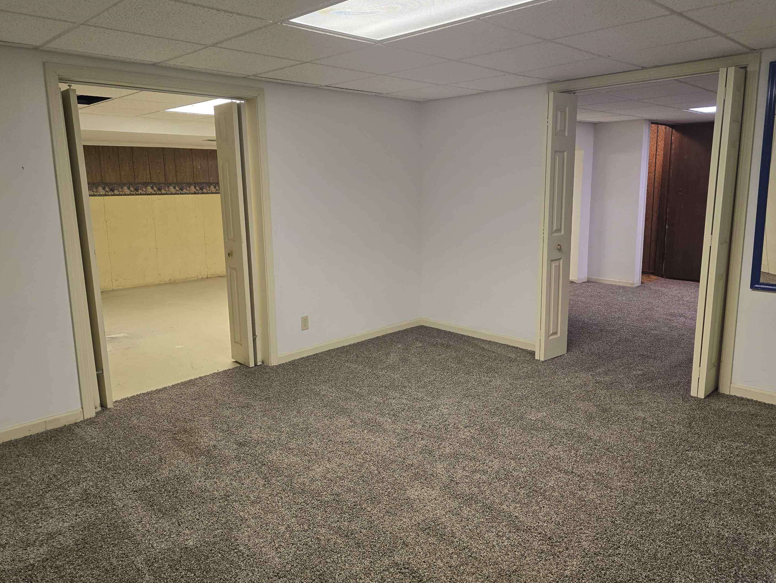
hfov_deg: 69.4
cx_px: 383
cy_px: 284
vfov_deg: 54.9
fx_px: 560
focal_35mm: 25
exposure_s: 1/120
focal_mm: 6.3
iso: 160
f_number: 1.7
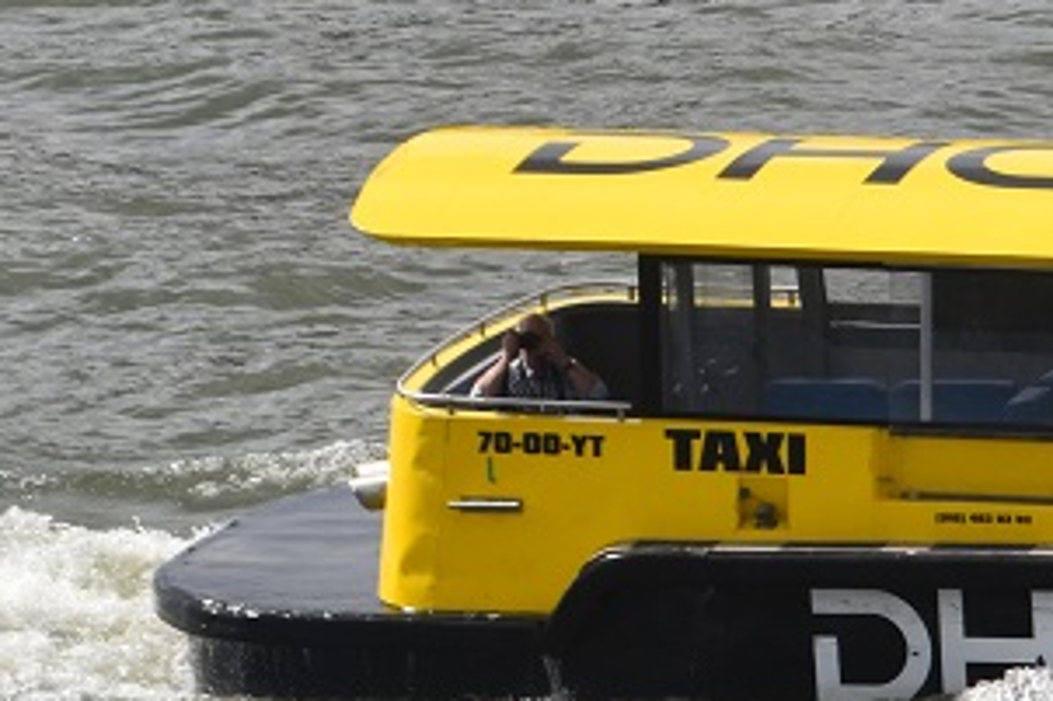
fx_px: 12620
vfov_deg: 3.2
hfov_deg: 4.8
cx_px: 1245
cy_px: 248
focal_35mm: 432
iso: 200
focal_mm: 85
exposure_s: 1/400
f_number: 10
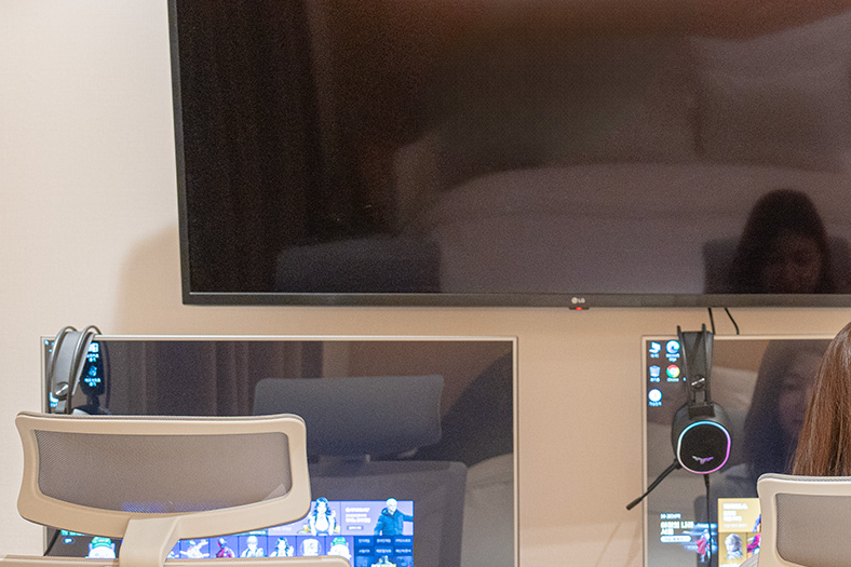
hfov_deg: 25.2
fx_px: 1843
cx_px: 759
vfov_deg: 17.4
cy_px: 382
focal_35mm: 78
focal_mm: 30
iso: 800
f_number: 3.2
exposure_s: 1/80
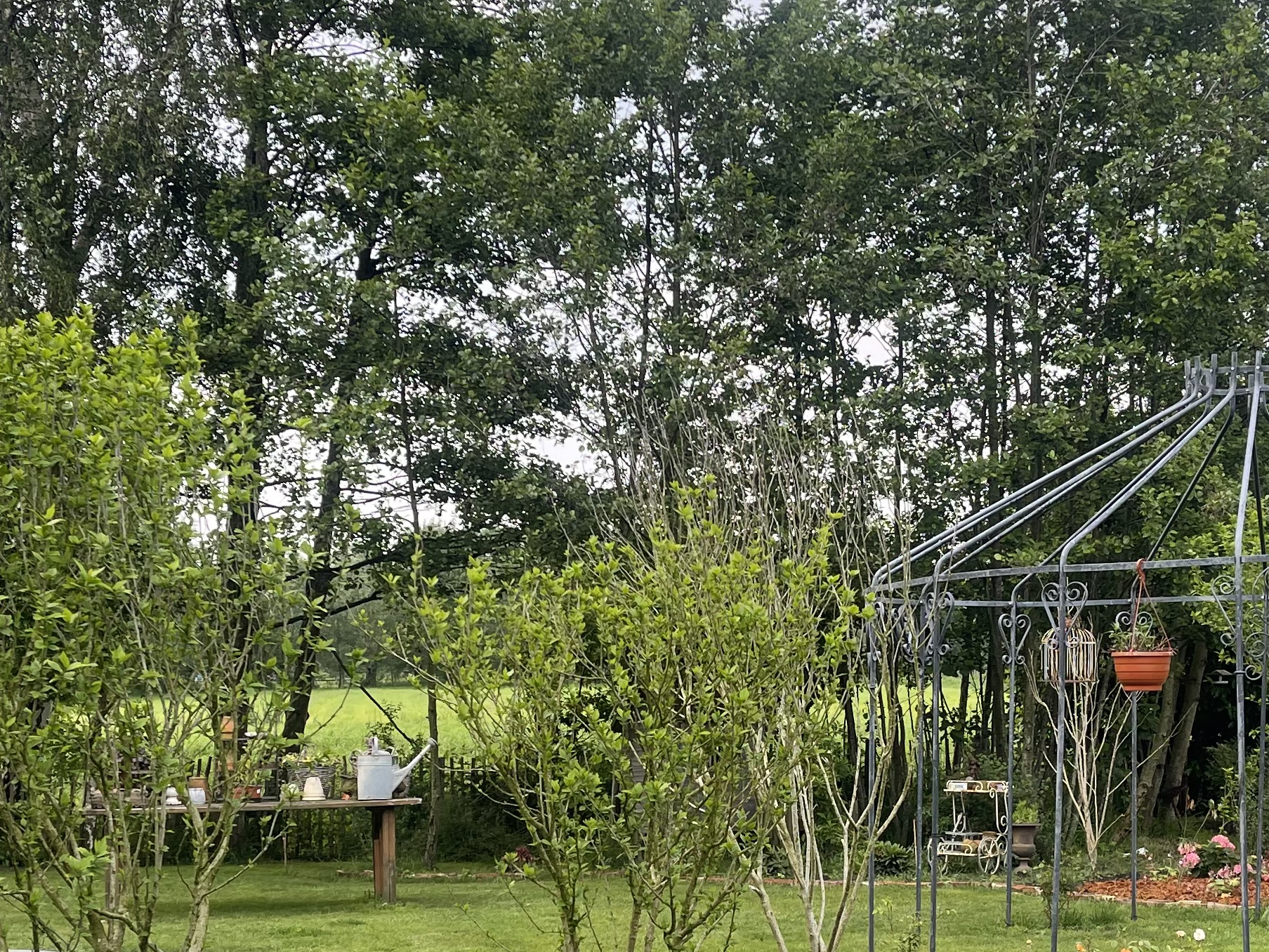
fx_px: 2127
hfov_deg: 33.2
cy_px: 727
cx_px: 702
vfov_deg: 24.9
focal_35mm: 58
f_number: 1.6
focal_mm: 5.1
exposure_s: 1/516
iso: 32
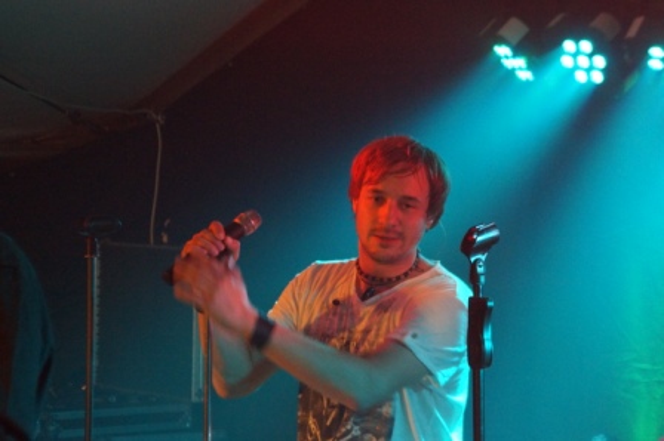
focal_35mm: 150
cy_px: 220
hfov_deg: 13.7
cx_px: 332
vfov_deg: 9.1
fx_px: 2765
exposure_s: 1/50
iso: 3200
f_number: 5.6
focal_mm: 100
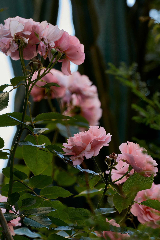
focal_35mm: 373
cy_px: 143
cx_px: 90
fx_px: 2486
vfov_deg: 5.5
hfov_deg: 3.7
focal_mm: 200
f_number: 5.3
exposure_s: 1/125
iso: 400
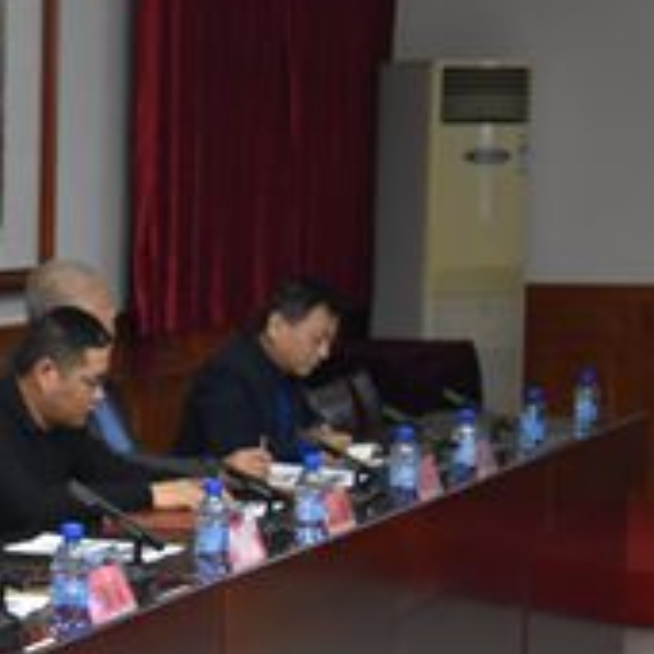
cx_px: -371
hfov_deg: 13.0
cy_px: 407
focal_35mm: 126
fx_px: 2693
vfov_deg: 13.8
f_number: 4
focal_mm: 46
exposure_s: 1/60
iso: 4000
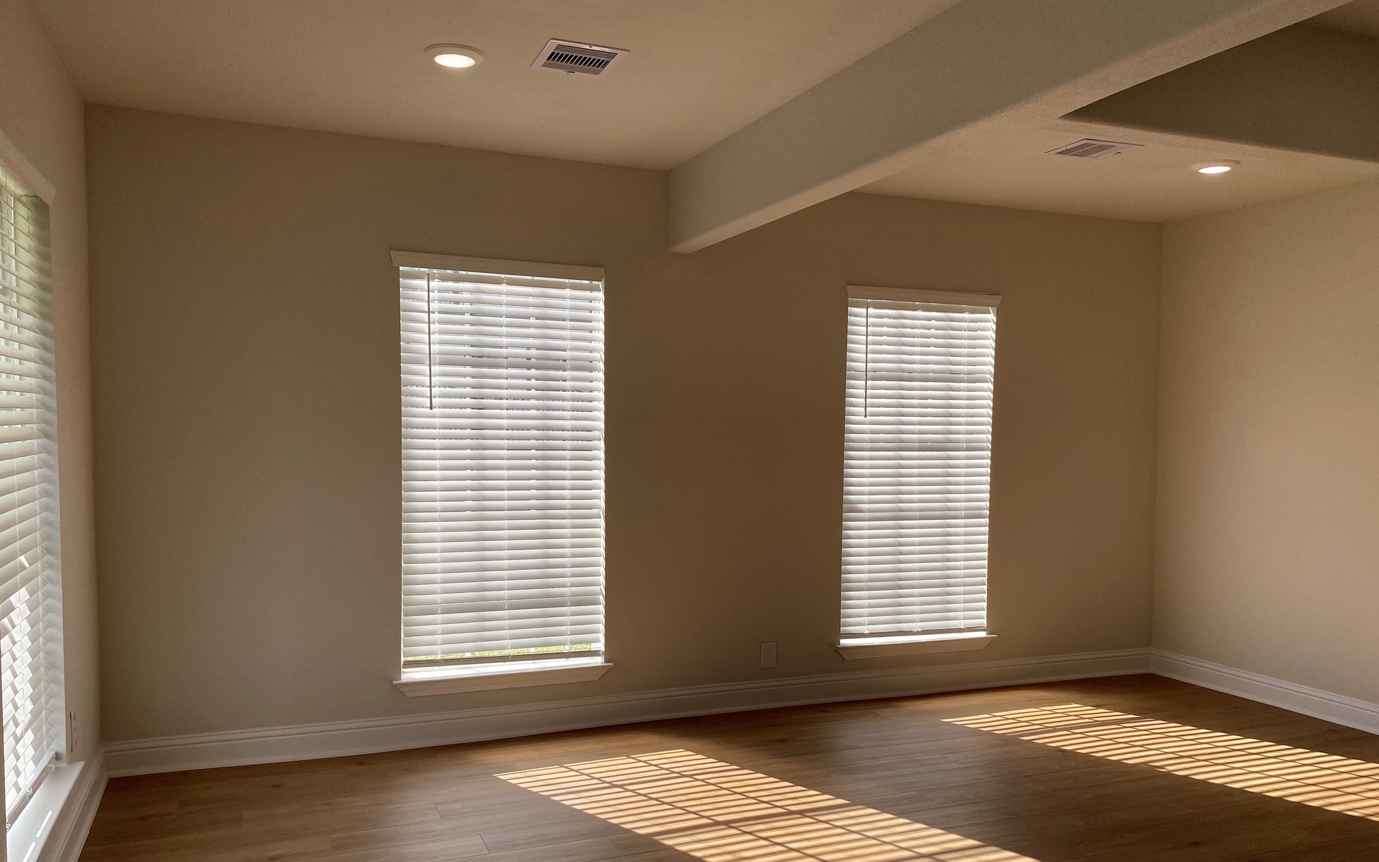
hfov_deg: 66.5
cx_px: 688
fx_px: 1052
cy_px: 500
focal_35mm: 28
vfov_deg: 44.4
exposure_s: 1/998
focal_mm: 4.25
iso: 32
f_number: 1.8
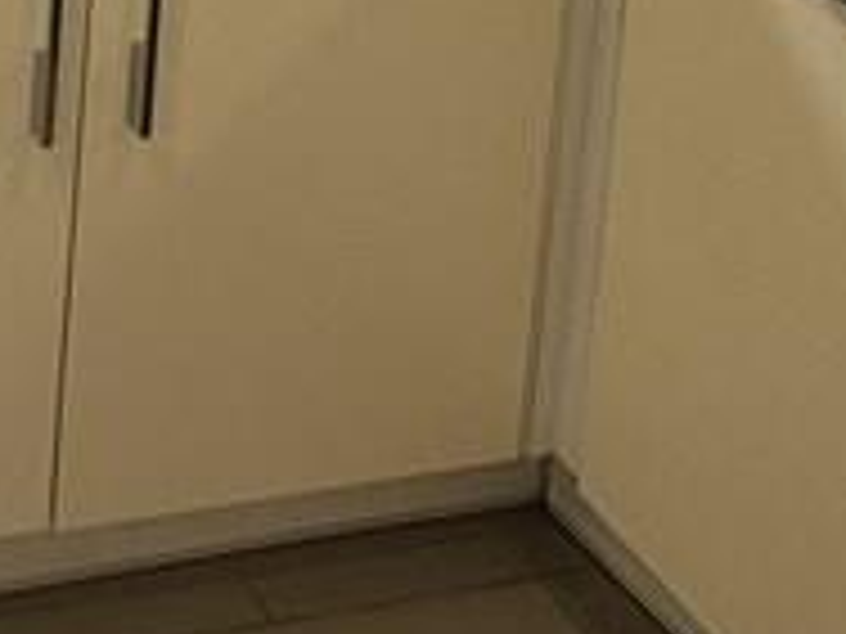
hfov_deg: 24.6
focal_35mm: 68
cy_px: -650
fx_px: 1662
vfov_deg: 16.3
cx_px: -277
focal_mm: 2.22
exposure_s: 1/99
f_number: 2.2
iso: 64
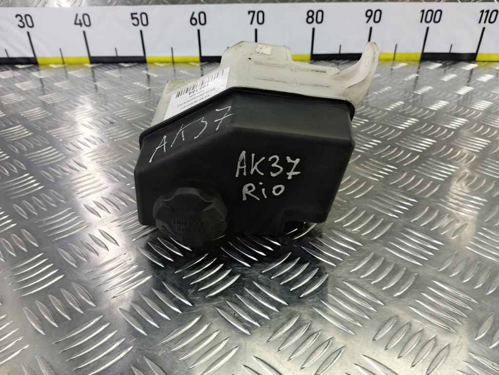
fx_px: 332
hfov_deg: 73.9
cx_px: 250
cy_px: 188
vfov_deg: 58.9
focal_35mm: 23
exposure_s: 1/33.3
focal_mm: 4.11
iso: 123
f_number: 1.6
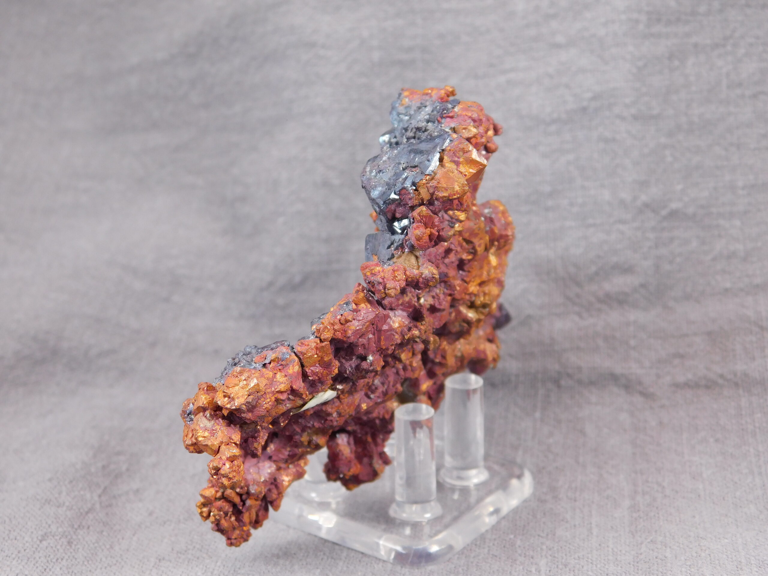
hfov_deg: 32.7
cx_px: 384
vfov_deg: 24.8
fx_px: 1309
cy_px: 288
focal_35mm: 59
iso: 125
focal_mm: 10.4
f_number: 4
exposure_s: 1/80
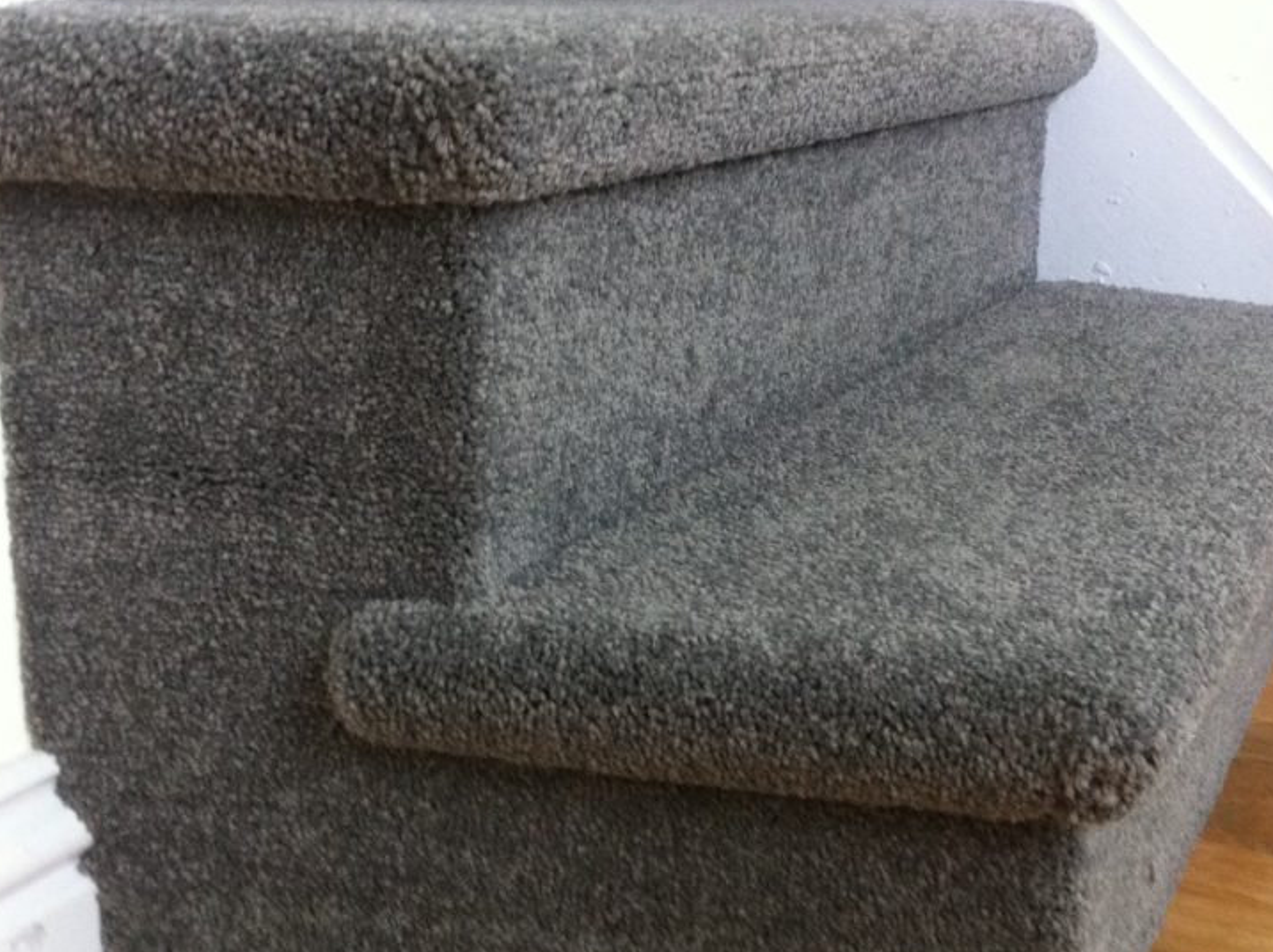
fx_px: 1837
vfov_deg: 29.0
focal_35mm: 50
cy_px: 514
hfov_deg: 38.1
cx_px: 755
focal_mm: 3.85
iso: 200
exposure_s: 1/15
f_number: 2.8
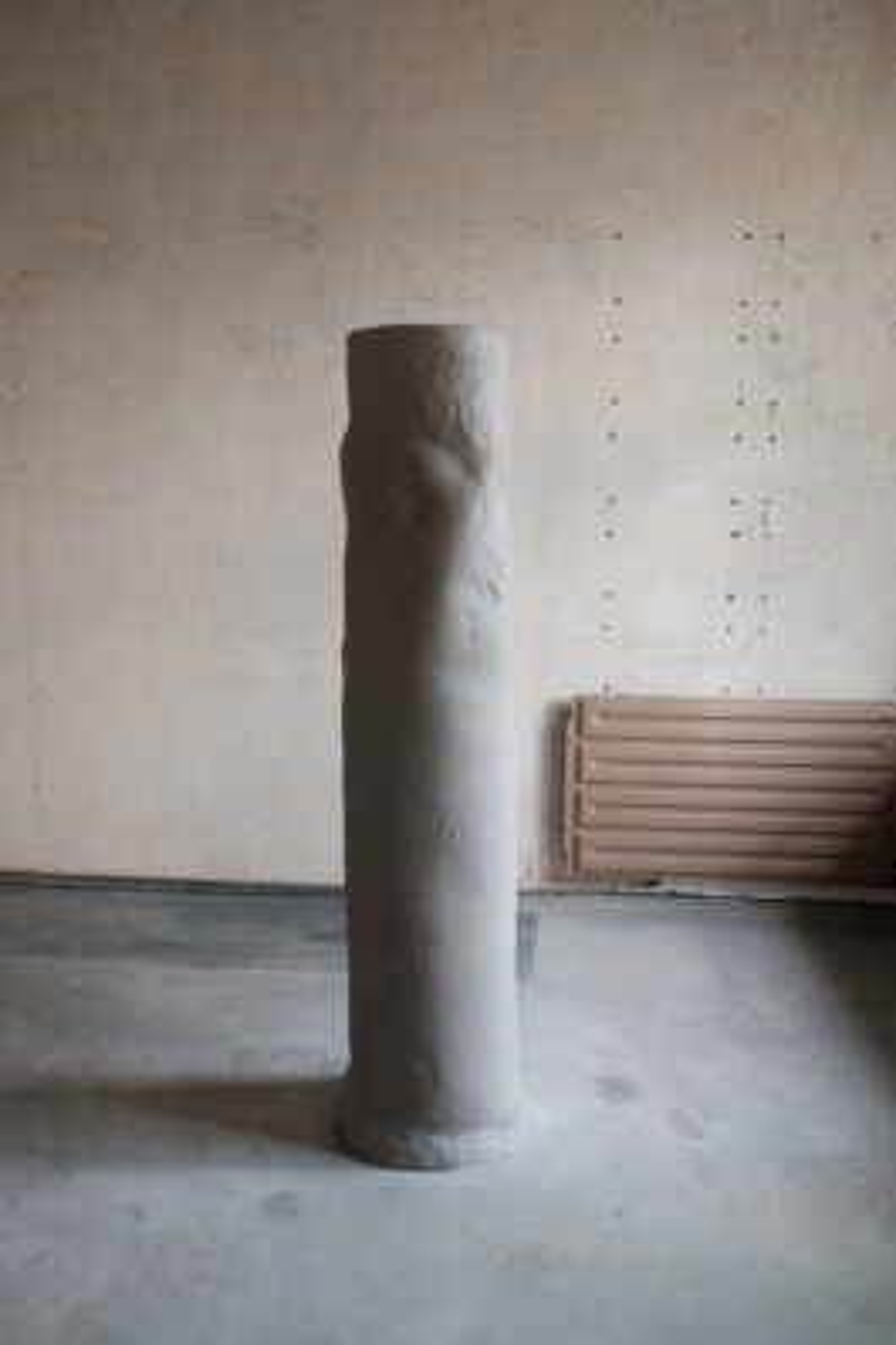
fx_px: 1009
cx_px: 448
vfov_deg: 67.4
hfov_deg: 47.9
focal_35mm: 27
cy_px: 672
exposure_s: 1/80
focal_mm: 18
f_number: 2.8
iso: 2000
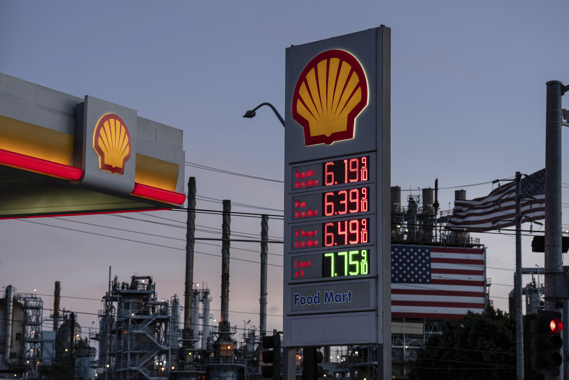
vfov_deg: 13.4
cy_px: 190
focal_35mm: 102
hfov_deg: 20.0
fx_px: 1612
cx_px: 284
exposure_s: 1/80
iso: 160
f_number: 4
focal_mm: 102
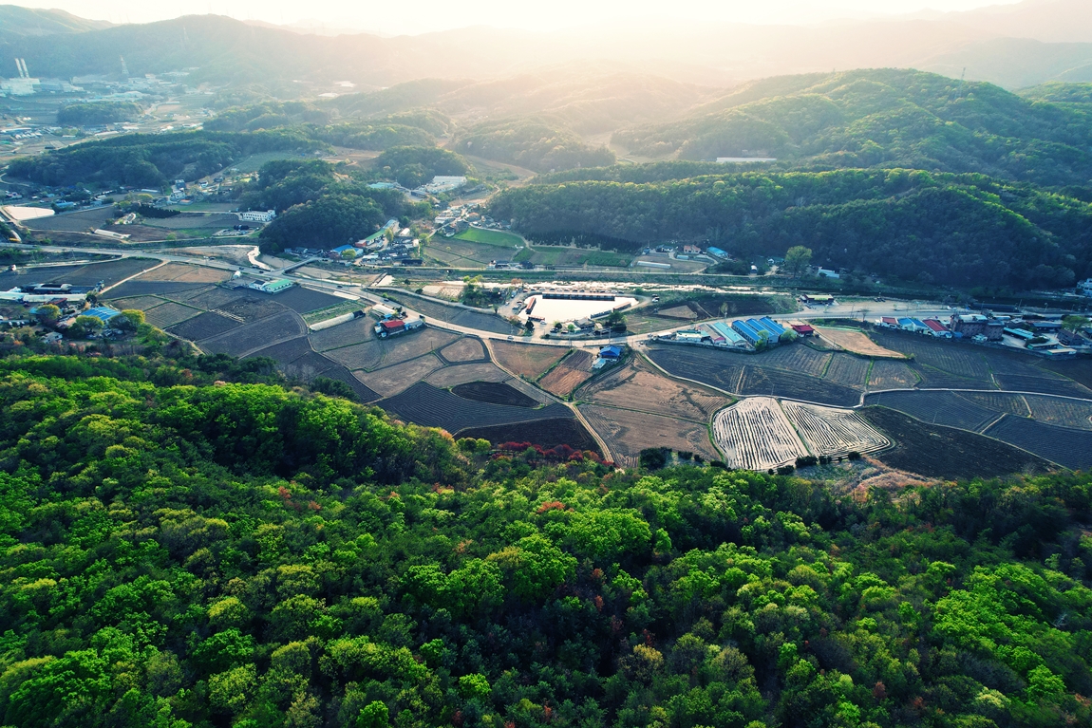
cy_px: 364
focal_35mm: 22
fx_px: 667
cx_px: 546
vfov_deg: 57.2
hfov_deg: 78.6
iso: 200
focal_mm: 8.38
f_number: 2.8
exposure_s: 1/640
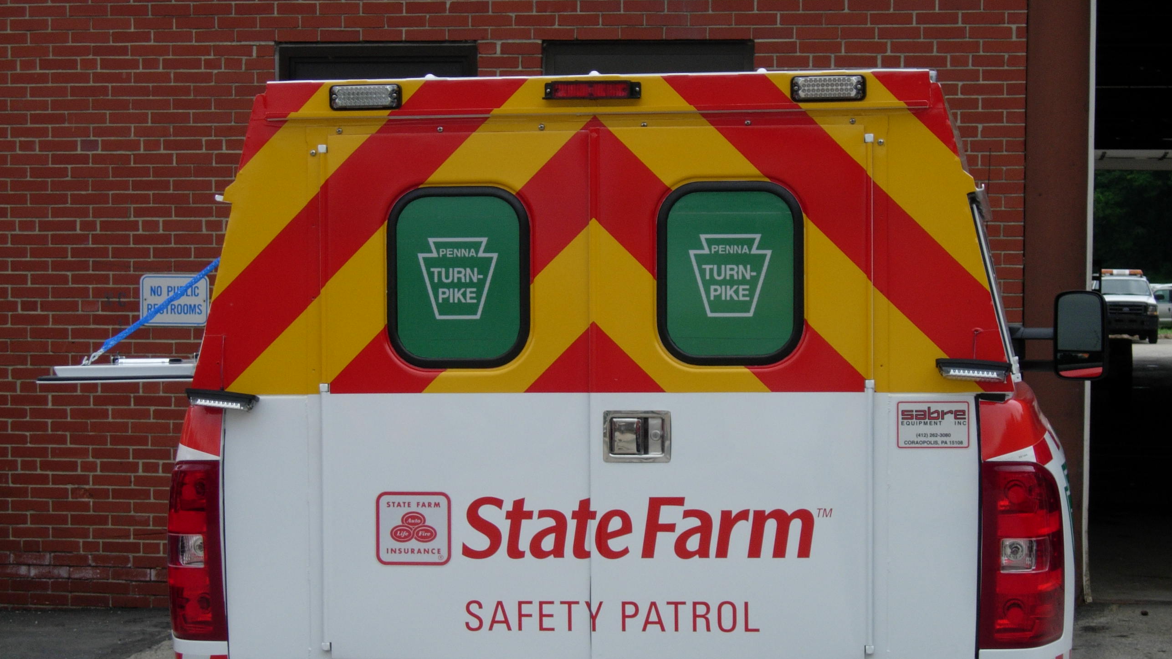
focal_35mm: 90
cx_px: 583
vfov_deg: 13.4
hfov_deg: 23.7
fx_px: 2797
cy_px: 393
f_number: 4
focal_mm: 17
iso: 64
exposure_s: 1/724
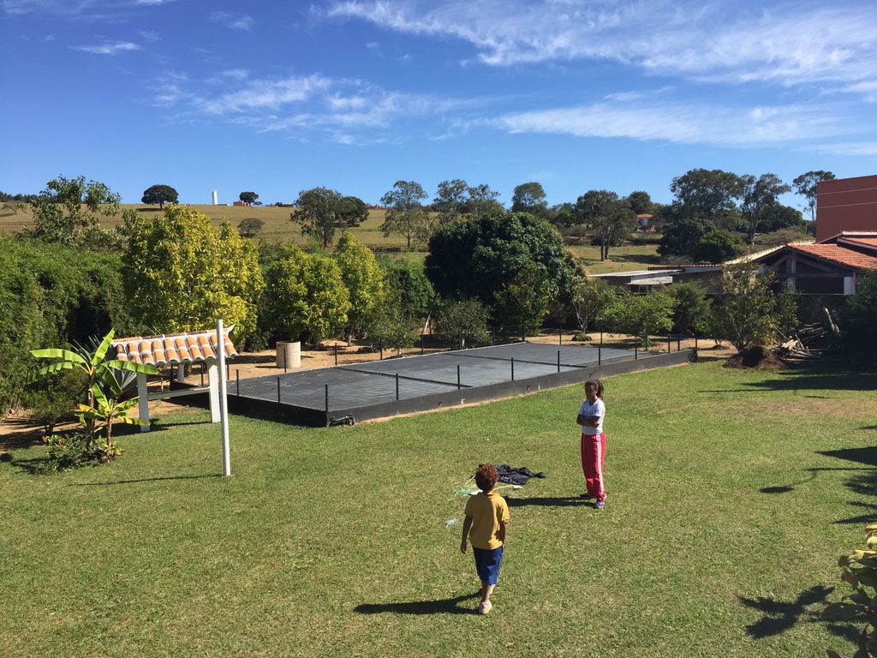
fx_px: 735
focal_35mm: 29
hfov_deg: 61.7
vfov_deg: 48.2
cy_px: 329
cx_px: 438
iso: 32
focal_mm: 4.15
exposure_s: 1/1522
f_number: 2.2
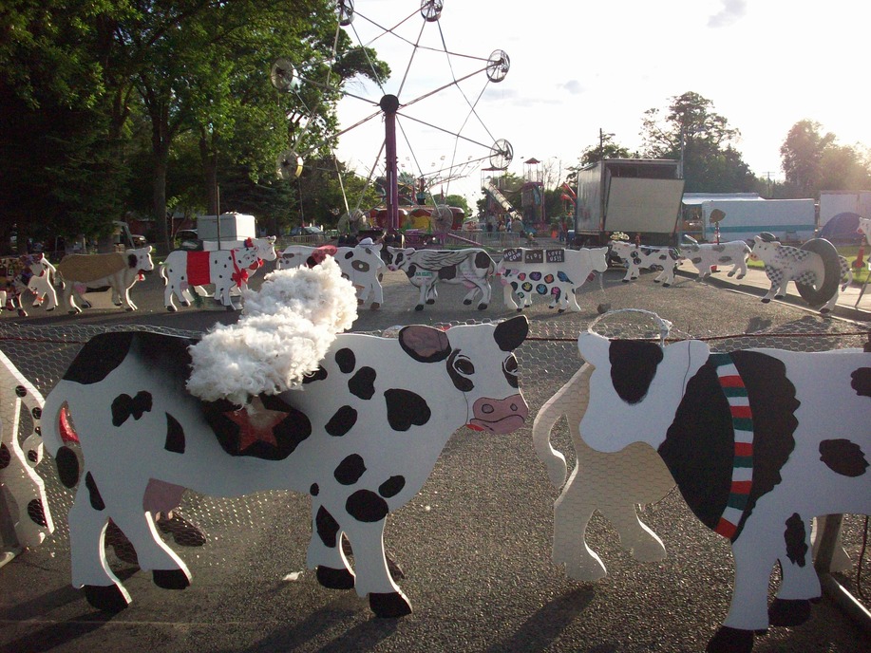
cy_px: 326
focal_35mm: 37
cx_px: 436
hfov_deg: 50.1
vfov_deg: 38.7
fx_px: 931
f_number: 2.8
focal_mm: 6.2
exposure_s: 1/1328
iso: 200
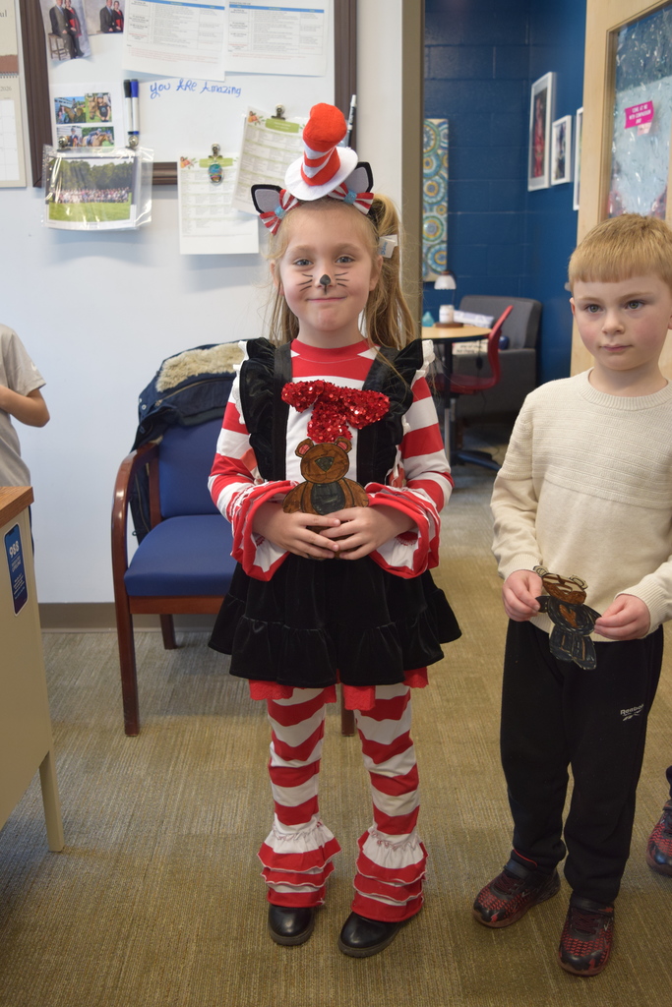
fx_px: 924
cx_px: 336
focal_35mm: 33
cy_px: 504
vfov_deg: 57.2
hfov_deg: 40.0
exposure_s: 1/60
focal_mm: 22
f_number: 4
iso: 640
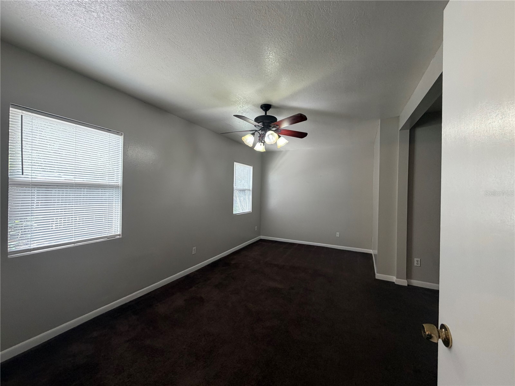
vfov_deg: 85.7
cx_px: 258
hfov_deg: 102.1
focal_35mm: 14
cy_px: 193
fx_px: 208
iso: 200
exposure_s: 1/60
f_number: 2.2
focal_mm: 2.22
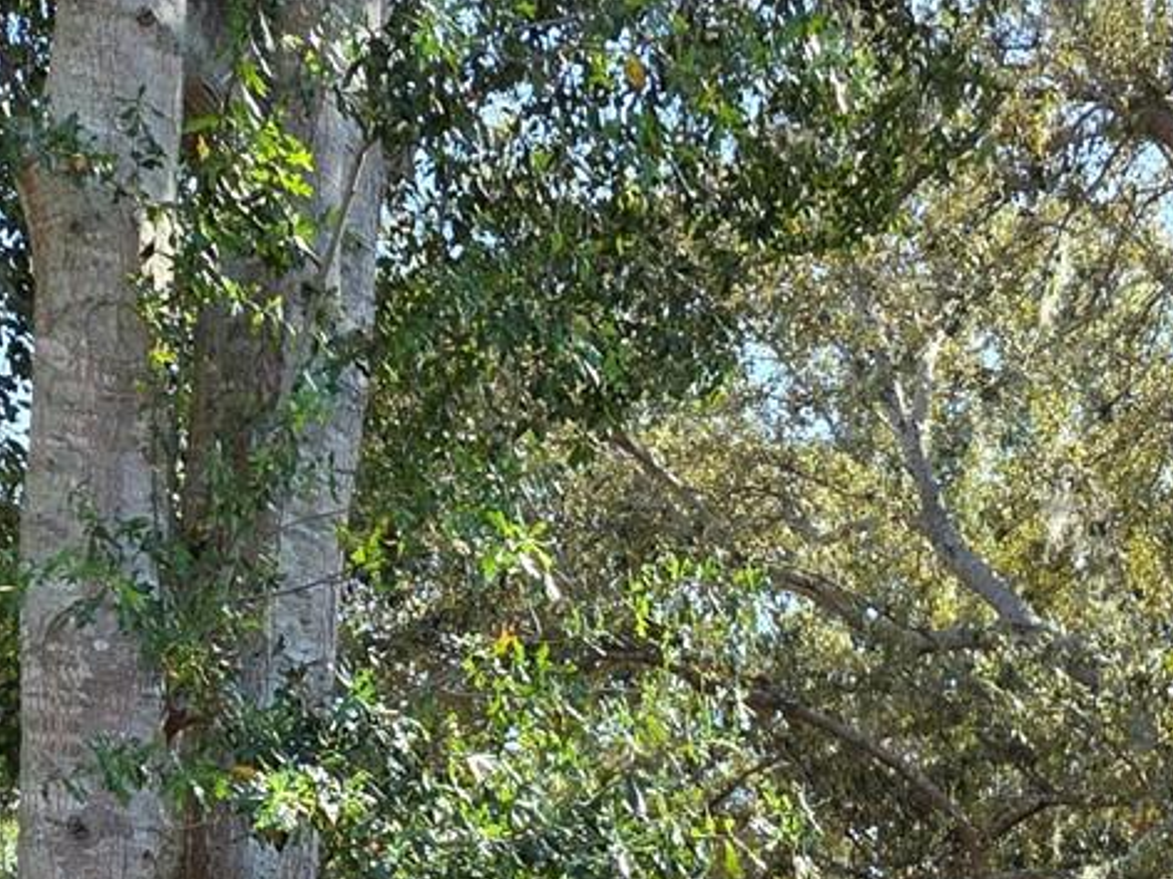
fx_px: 2643
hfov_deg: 24.3
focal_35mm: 78
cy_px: 1485
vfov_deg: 16.4
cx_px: 1051
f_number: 1.8
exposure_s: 1/829
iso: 80
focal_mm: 5.4
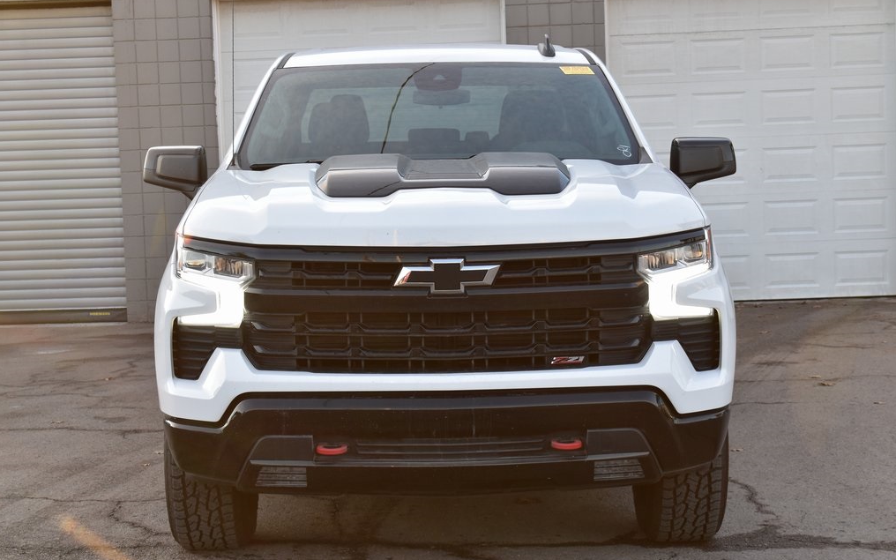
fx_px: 1807
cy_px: 291
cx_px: 447
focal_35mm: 74
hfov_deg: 27.8
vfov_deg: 17.6
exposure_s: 1/80
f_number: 8
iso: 400
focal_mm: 48
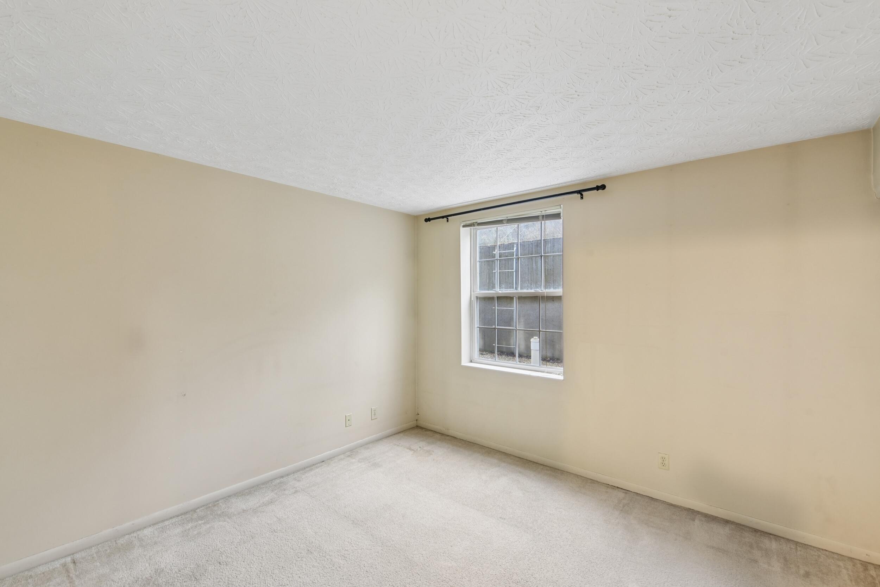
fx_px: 342
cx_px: 440
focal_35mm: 14
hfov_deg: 104.2
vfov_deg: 81.3
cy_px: 294
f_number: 8
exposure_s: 1/2.5
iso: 400
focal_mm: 14
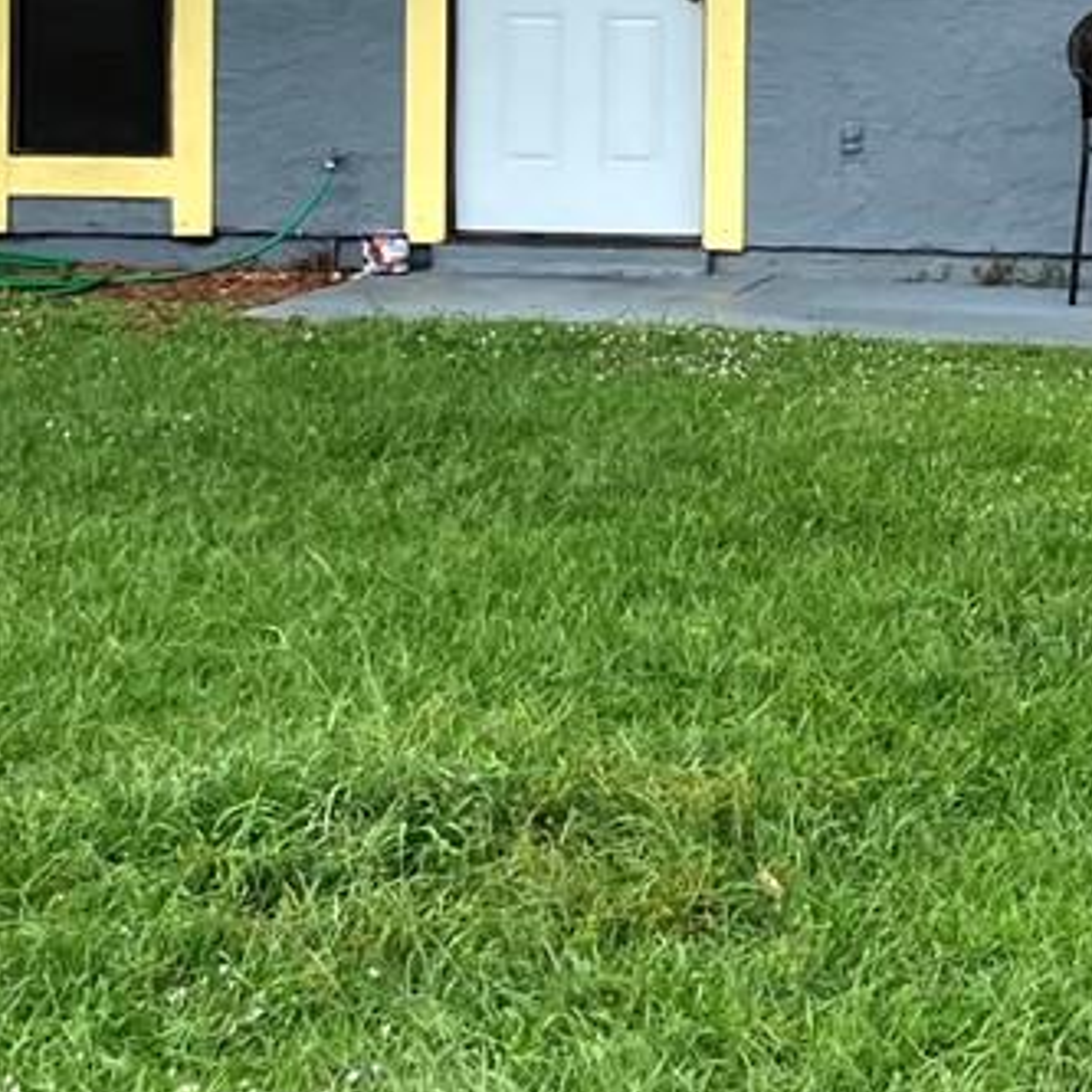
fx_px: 4247
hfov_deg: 14.5
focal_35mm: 119
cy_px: 15
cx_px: 962
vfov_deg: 14.4
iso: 32
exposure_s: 1/1312
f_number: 1.8
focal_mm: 3.99
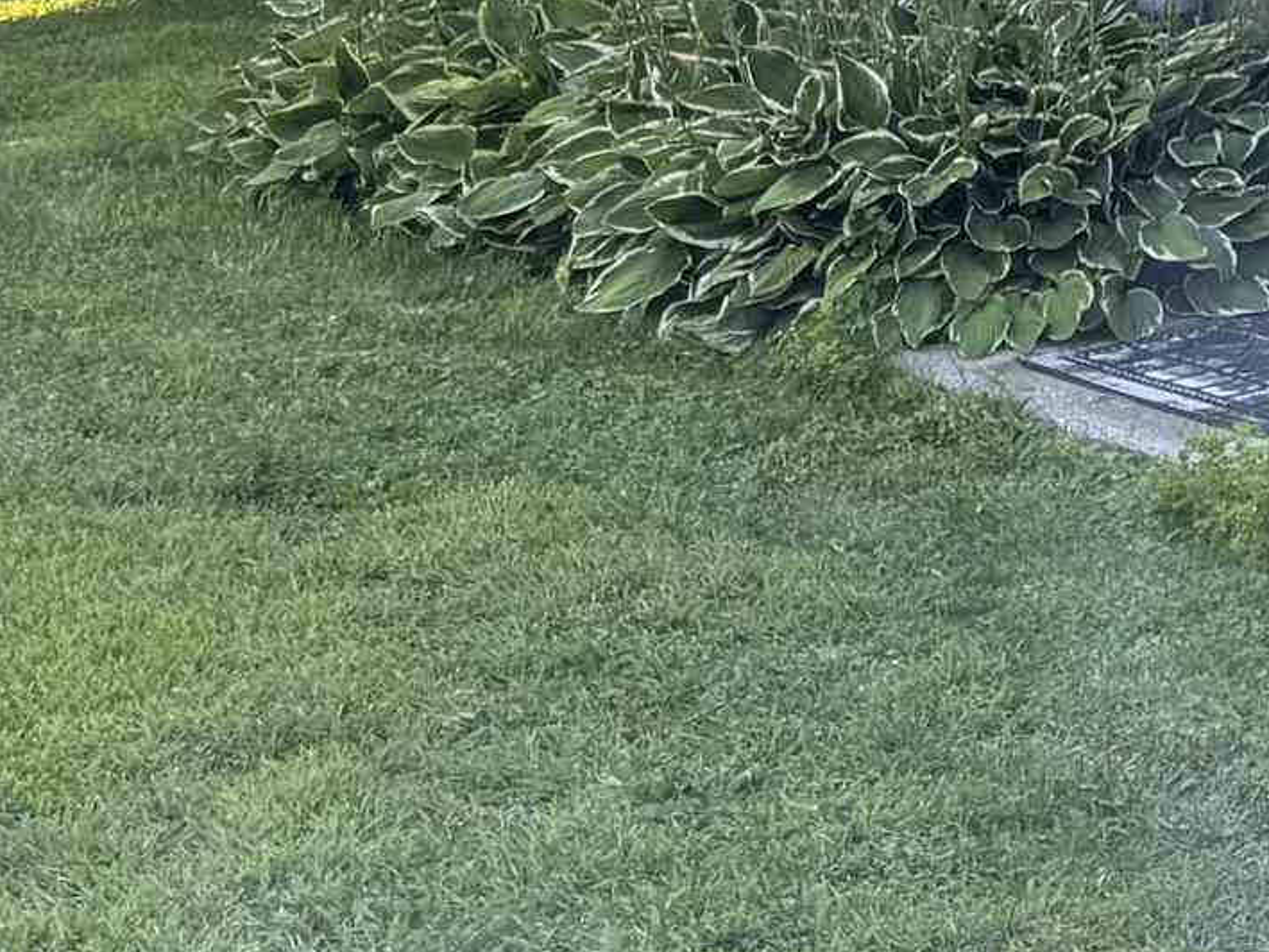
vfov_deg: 13.1
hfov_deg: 15.0
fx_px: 3813
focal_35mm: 104
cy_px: -662
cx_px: 2619
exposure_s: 1/394
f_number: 1.78
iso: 80
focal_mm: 6.76
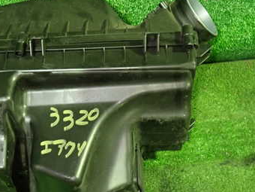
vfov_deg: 27.5
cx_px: 73
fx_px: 390
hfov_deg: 35.6
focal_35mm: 53
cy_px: 117
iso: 800
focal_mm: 5.4
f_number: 2.3
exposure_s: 1/25
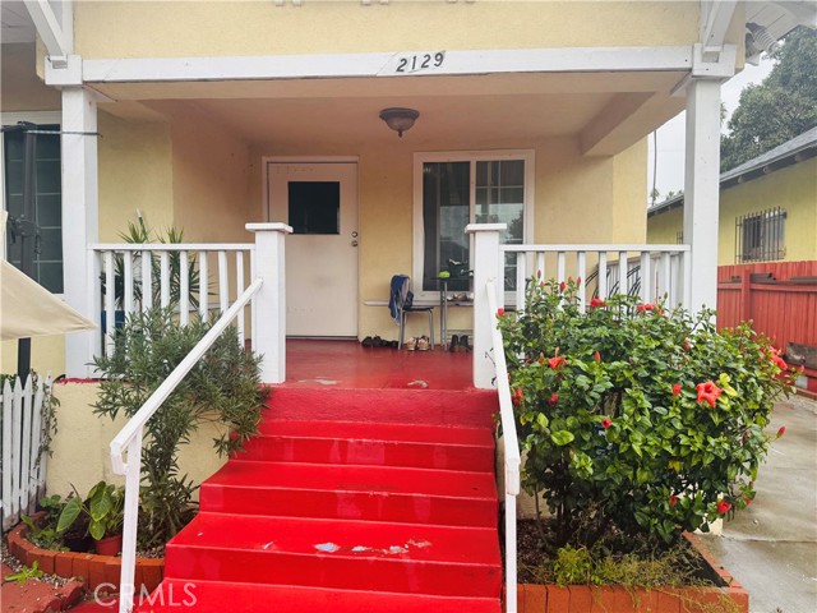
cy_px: 306
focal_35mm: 24
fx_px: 566
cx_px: 408
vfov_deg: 56.8
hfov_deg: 71.6
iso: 160
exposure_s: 1/121
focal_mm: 6.76
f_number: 1.78
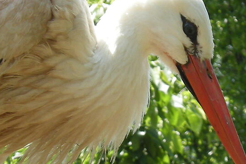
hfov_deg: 7.0
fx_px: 2015
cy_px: 237
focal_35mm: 295
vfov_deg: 4.6
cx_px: 157
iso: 64
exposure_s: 1/160
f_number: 3.8
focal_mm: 13.7
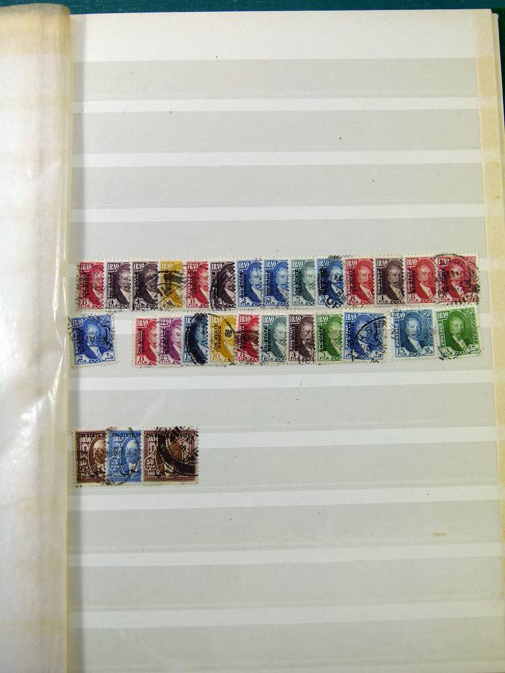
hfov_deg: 36.8
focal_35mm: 39
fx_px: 759
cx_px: 252
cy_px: 336
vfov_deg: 47.9
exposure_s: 1/125
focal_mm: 7
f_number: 3.1
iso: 100
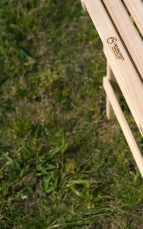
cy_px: 84
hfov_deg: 12.4
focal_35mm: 99
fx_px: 614
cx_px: 235
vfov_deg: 21.0
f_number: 2.8
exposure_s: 1/5000
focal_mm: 39.2
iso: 160
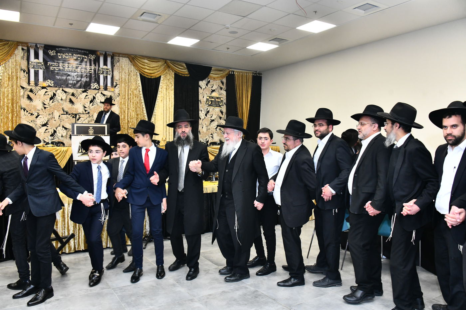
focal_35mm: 28
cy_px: 155
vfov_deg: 46.4
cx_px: 233
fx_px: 362
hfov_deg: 65.5
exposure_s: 1/125
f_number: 5.6
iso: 2000
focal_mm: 28
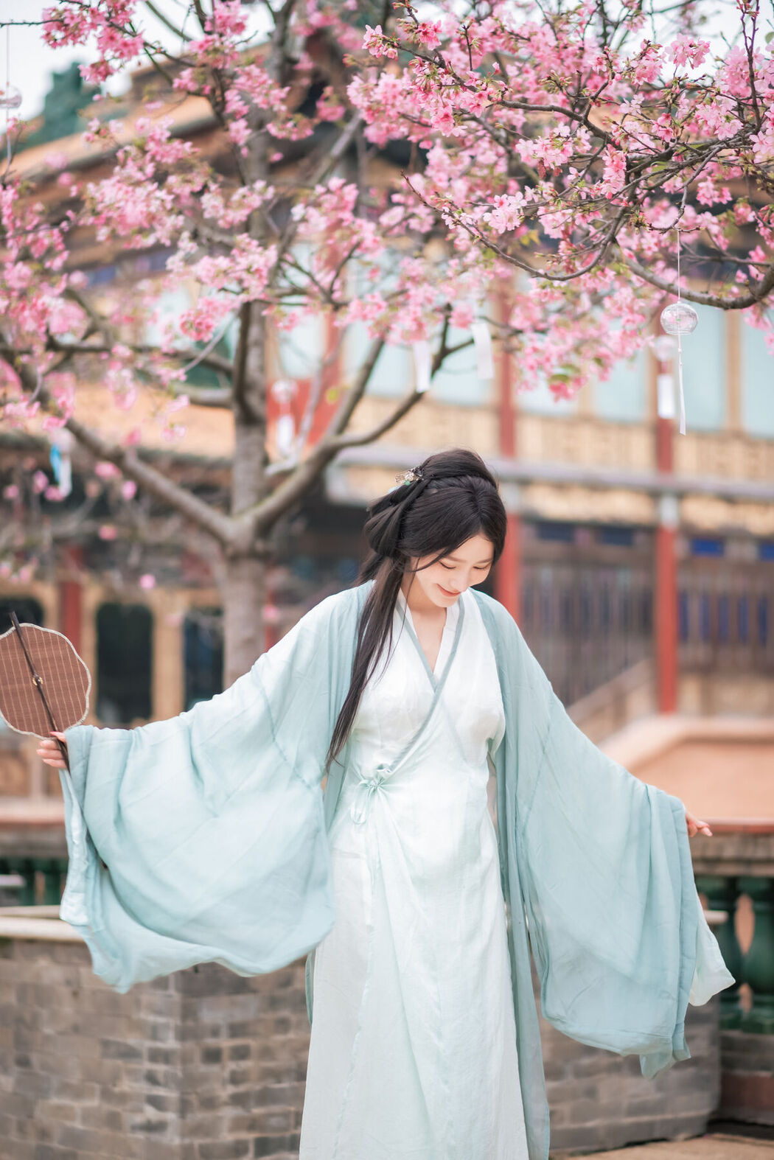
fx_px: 2740
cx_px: 387
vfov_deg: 23.9
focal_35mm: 85
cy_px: 580
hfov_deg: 16.1
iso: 200
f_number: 1.8
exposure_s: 1/320
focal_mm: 85
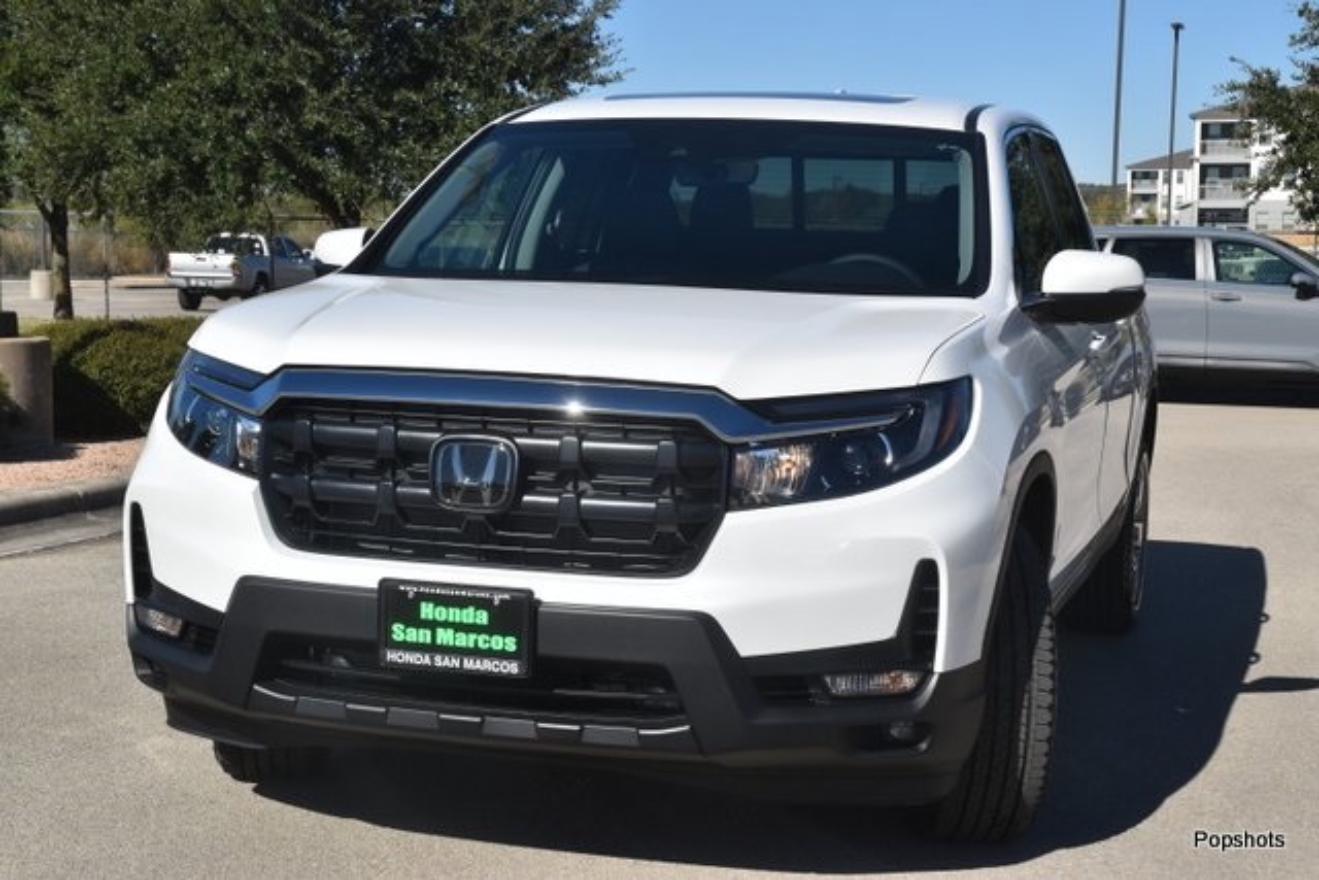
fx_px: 2419
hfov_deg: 30.5
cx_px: 660
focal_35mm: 66
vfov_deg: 20.6
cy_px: 440
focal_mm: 44
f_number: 11
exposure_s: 1/500
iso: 200
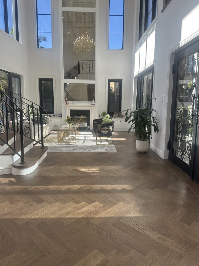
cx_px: 98
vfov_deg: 69.4
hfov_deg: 54.9
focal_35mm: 25
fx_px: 192
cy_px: 131
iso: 80
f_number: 1.78
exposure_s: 1/910
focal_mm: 6.86
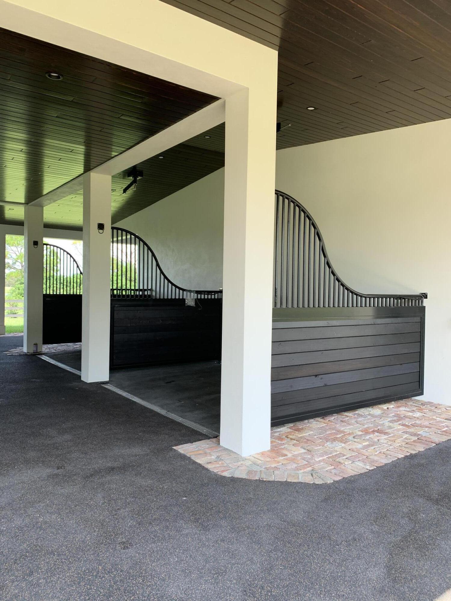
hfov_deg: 53.1
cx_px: 226
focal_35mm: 26
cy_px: 300
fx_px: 452
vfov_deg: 67.3
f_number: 1.8
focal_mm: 4.25
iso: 25
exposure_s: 1/122
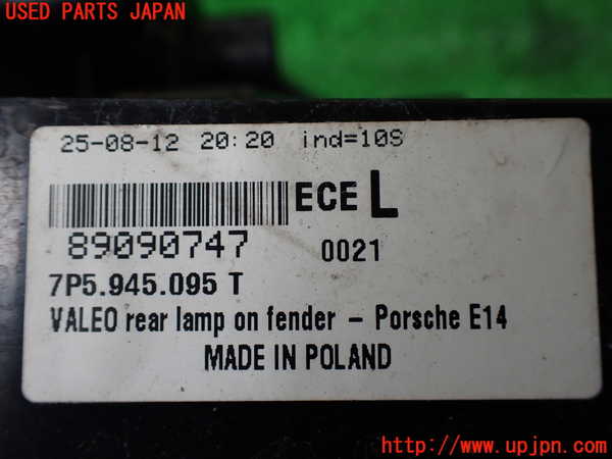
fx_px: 530
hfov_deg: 60.0
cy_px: 230
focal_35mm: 30
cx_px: 306
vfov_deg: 46.8
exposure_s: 1/125
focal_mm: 5.4
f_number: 2.3
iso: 200
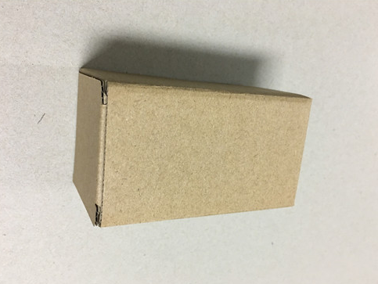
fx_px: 328
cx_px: 192
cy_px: 145
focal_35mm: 30
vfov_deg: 46.8
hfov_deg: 59.9
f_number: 2.2
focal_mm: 4.15
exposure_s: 1/10
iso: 100
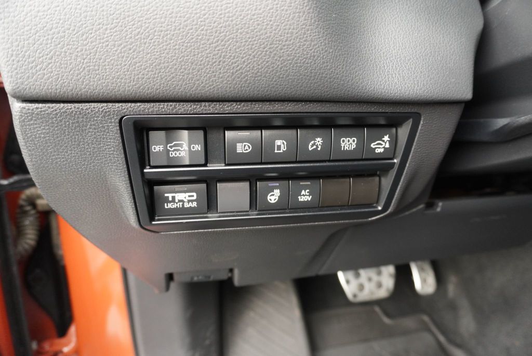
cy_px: 178
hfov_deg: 73.7
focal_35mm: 24
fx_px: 355
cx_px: 266
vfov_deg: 53.2
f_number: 4
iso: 1600
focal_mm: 16
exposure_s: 1/60
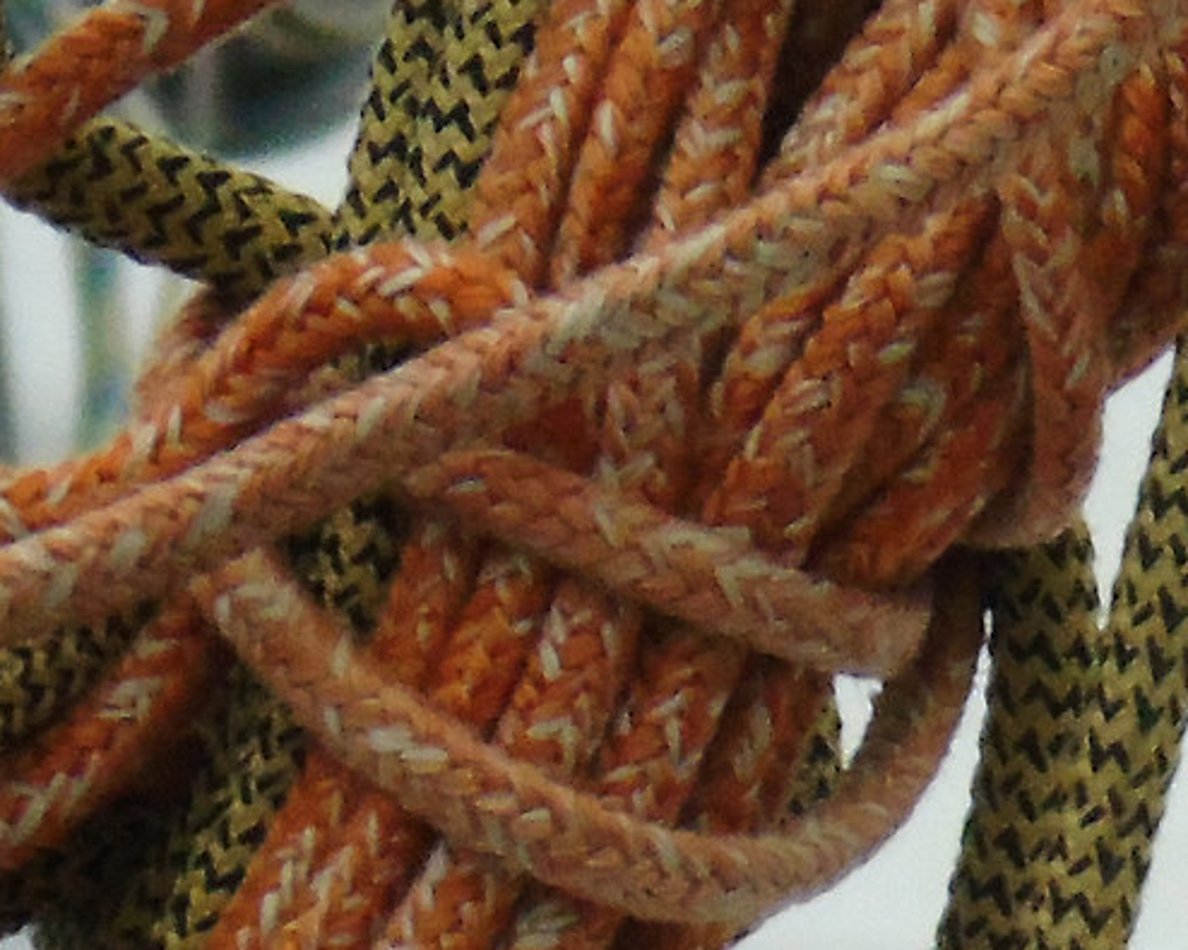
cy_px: 1178
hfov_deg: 1.5
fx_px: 46332
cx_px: 1034
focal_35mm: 1318
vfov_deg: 1.2
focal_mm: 50
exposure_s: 1/800
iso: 400
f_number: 4.9
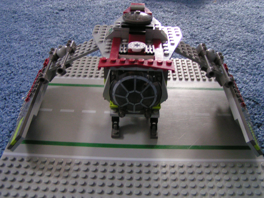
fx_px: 290
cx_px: 132
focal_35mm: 38
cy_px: 99
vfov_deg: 37.7
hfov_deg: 49.0
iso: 200
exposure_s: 1/15
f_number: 2.8
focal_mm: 5.8
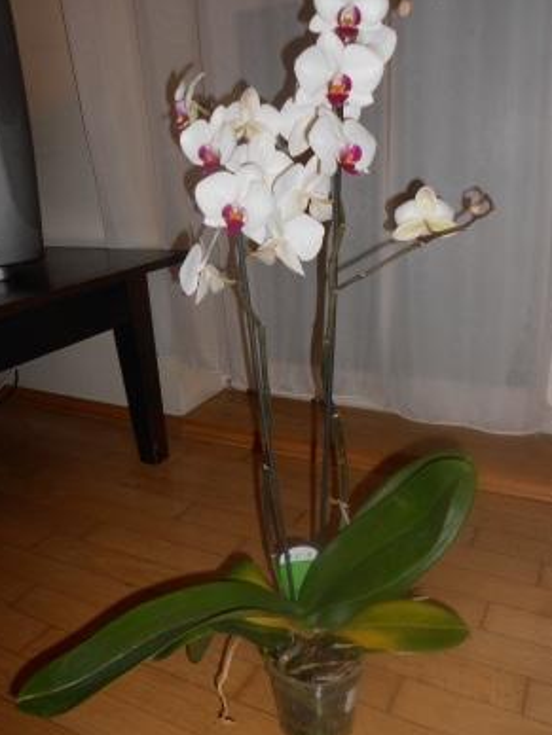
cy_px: 358
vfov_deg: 60.0
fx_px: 638
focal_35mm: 30
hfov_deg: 46.8
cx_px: 277
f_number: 3.2
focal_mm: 4.6
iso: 80
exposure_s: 1/25
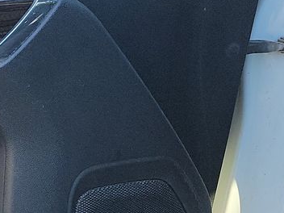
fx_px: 894
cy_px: 143
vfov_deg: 13.6
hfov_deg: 14.6
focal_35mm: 109
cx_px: -303
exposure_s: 1/119
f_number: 1.8
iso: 88
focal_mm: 6.7
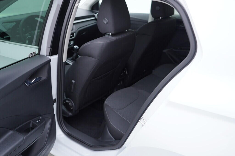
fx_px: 235
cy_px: 78
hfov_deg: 53.1
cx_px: 118
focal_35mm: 36
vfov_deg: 36.9
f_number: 3.2
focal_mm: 24
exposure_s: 1/40
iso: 125
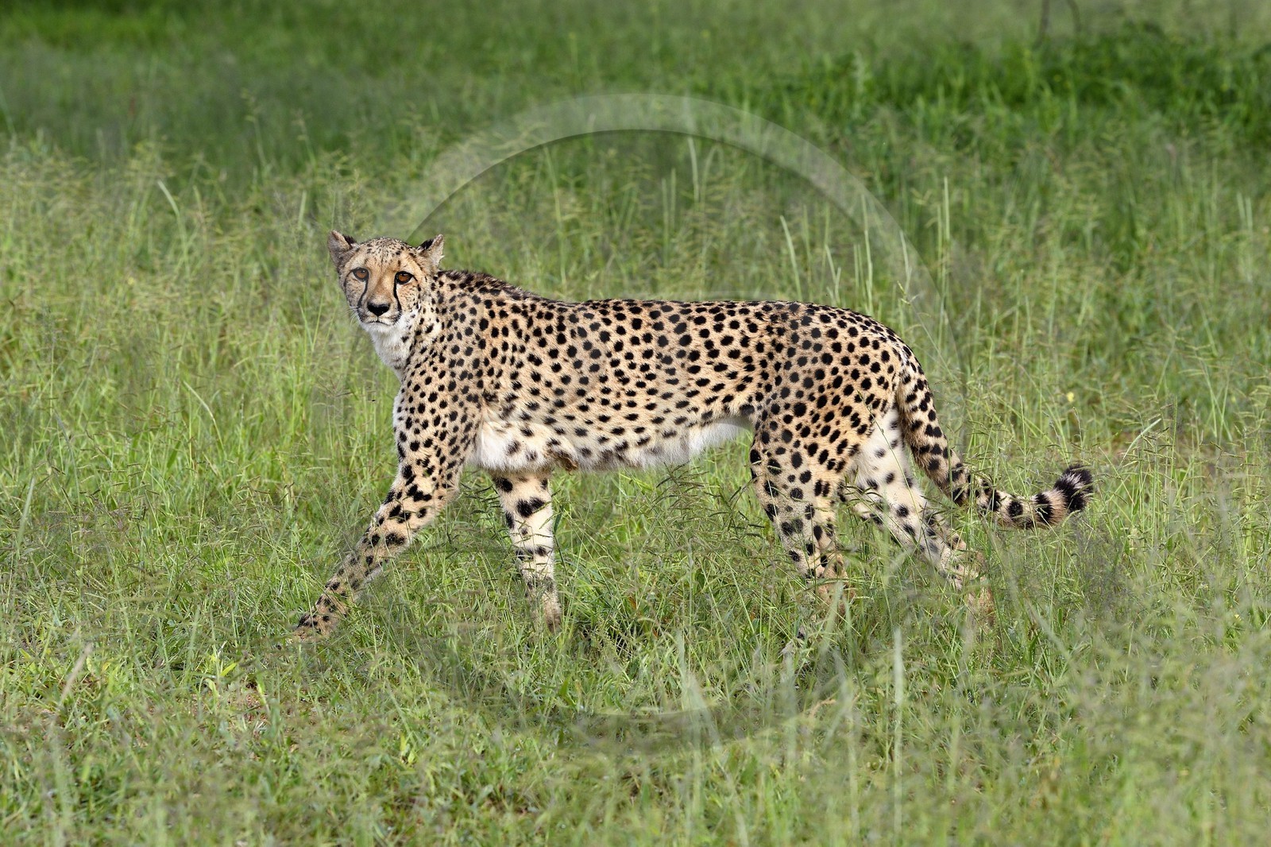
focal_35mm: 200
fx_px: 7059
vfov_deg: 6.9
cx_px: 636
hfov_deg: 10.3
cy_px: 424
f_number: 7.1
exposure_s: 1/640
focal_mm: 200
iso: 400
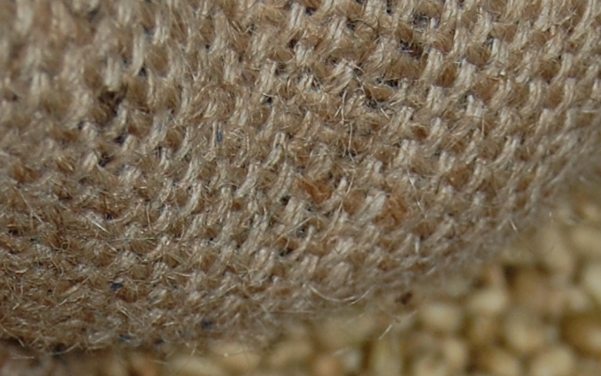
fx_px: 3457
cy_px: 680
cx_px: 345
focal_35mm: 211
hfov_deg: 9.9
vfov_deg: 6.1
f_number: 4.5
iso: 400
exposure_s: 1/60
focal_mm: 32
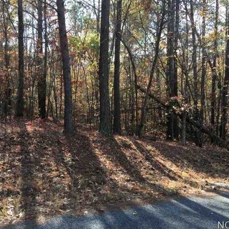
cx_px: 105
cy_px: 116
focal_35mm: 35
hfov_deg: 47.2
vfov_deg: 47.2
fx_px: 262
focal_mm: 4.15
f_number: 2.2
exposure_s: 1/120
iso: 25
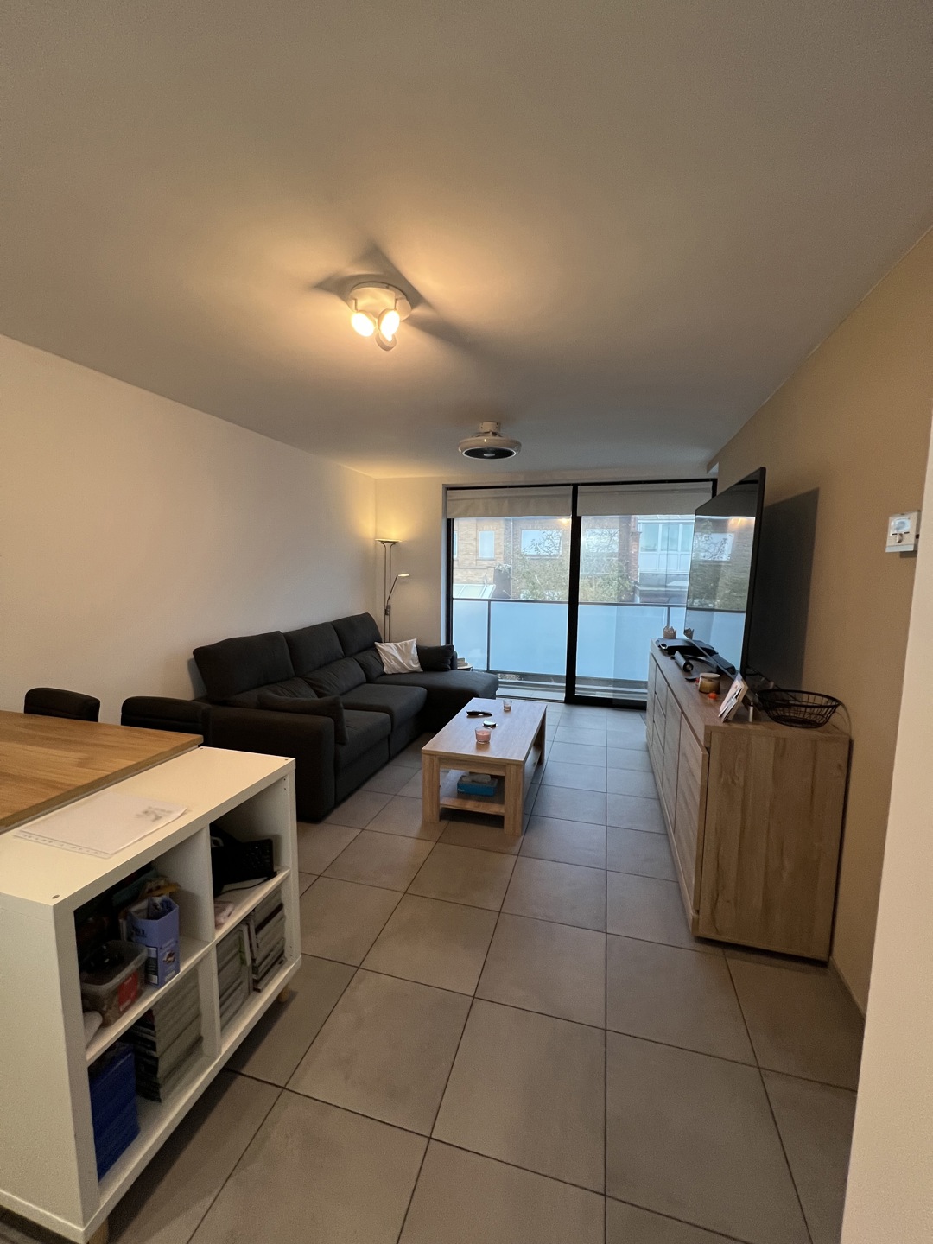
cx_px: 466
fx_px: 467
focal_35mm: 13
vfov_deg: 106.2
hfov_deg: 89.9
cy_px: 622
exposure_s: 1/103
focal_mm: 1.57
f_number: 1.8
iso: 250
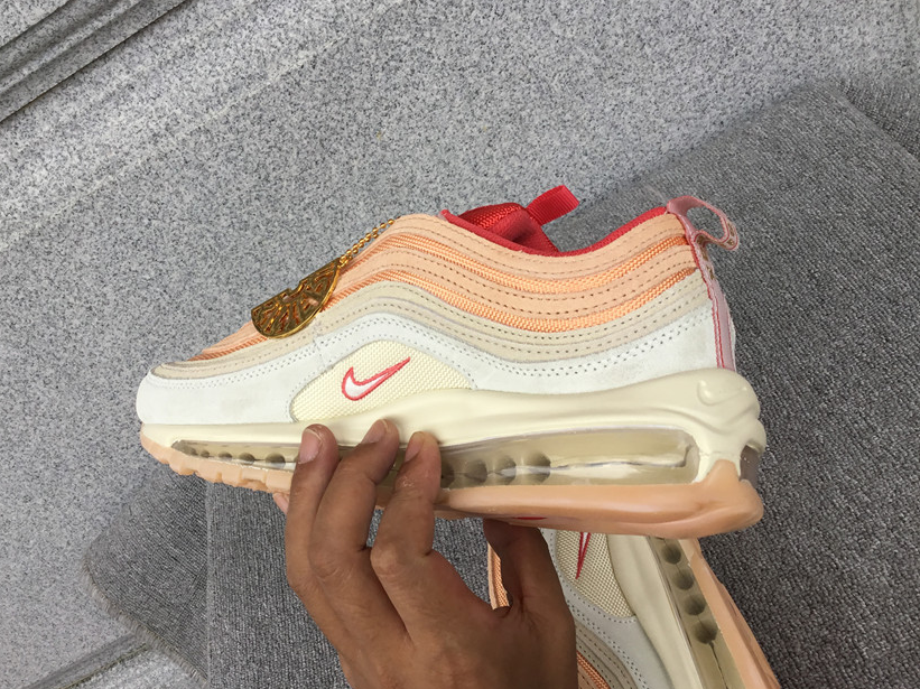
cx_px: 417
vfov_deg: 41.7
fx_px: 903
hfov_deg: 53.9
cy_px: 319
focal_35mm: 34
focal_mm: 3.3
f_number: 2.4
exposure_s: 1/209
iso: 25
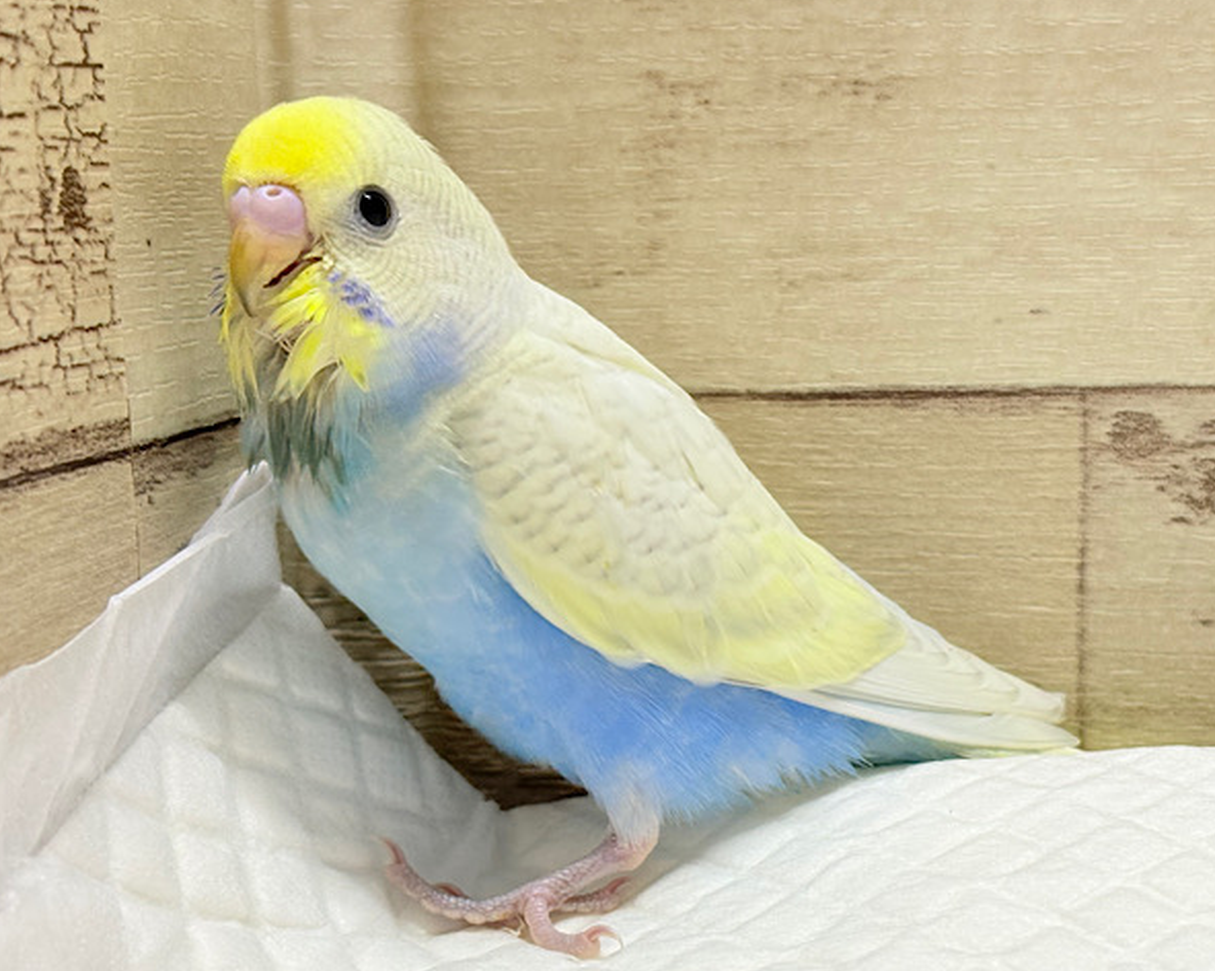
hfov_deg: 34.2
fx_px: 1976
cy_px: 481
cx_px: 617
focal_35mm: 55
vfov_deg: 27.6
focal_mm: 5.96
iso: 125
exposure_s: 1/50
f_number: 1.6
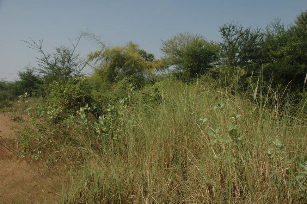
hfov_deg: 60.3
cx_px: 156
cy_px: 100
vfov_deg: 42.2
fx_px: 264
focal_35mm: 31
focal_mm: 20
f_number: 5.6
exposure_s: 1/320
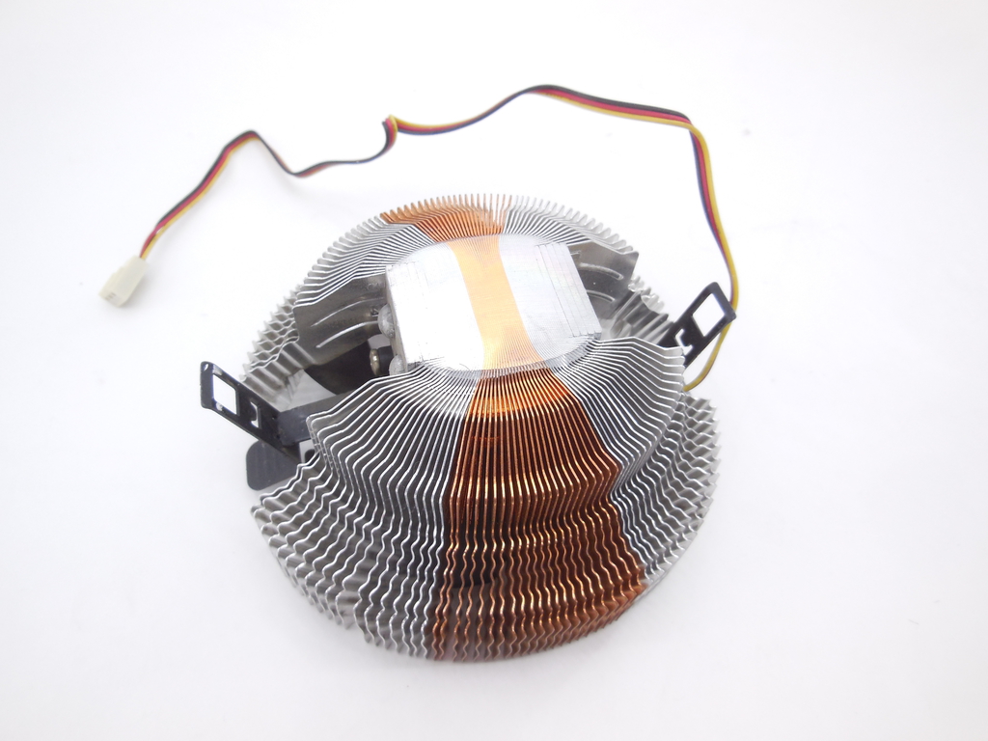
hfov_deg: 69.4
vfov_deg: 54.9
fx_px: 714
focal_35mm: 25
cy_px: 370
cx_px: 494
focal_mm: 4.5
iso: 125
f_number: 3.1
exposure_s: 1/80
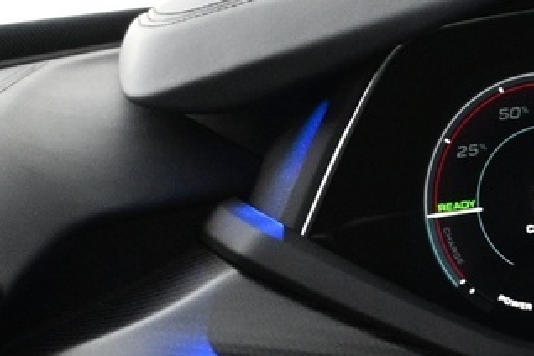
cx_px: 1275
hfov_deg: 11.1
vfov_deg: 8.7
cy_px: 332
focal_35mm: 157
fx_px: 2326
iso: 1600
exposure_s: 1/25
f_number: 3.8
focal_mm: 20.5
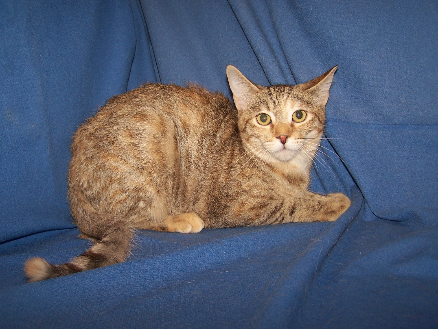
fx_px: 481
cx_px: 219
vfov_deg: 37.7
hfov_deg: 49.0
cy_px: 164
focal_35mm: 38
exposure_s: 1/60
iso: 80
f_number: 2.8
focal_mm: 6.3
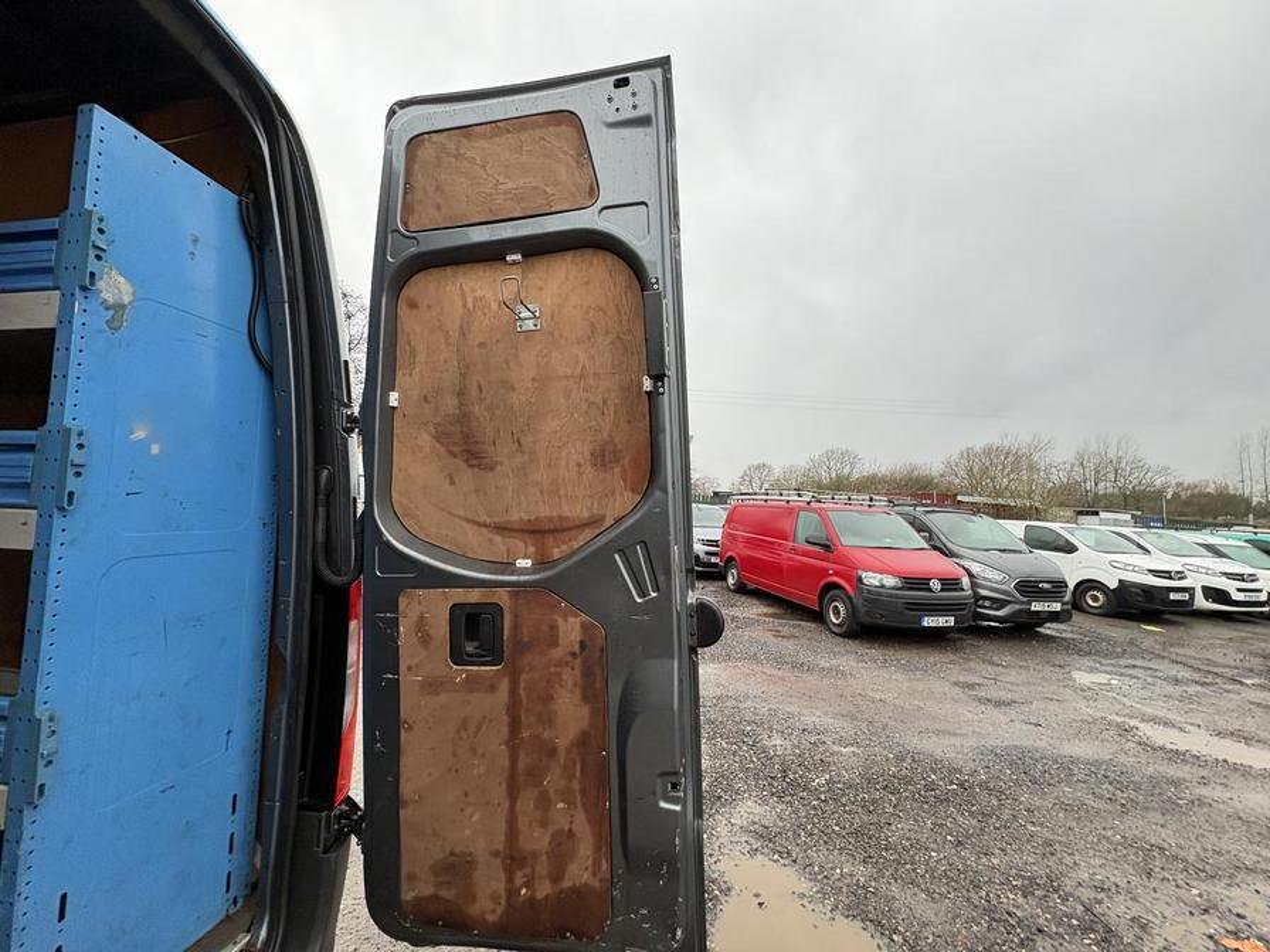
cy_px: 476
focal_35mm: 14
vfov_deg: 85.7
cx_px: 635
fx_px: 514
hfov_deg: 102.1
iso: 160
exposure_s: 1/99
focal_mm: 2.22
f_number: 2.2
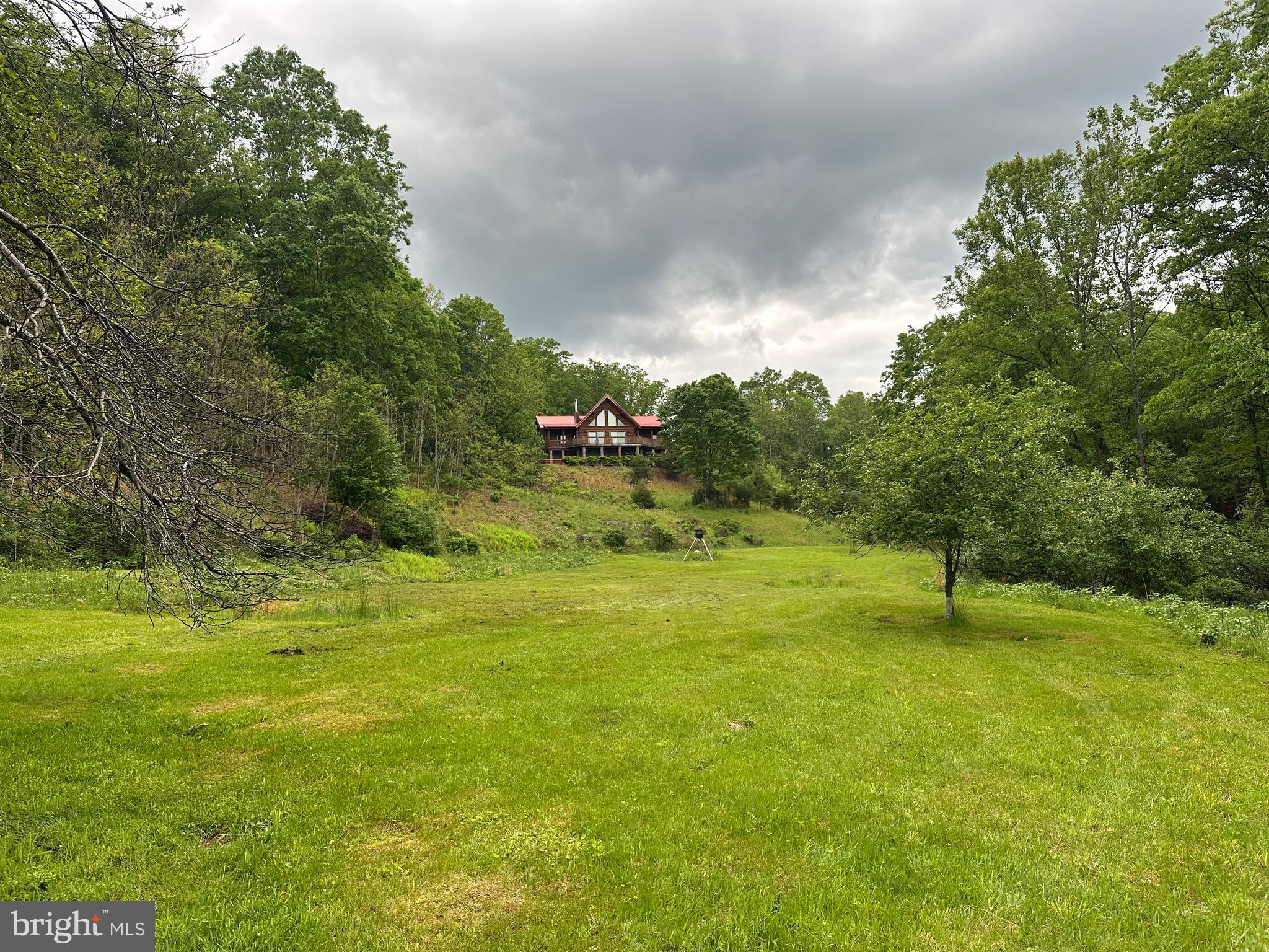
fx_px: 880
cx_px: 634
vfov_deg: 56.8
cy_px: 476
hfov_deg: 71.6
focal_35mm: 24
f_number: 1.78
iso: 80
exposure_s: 1/680
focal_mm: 6.86
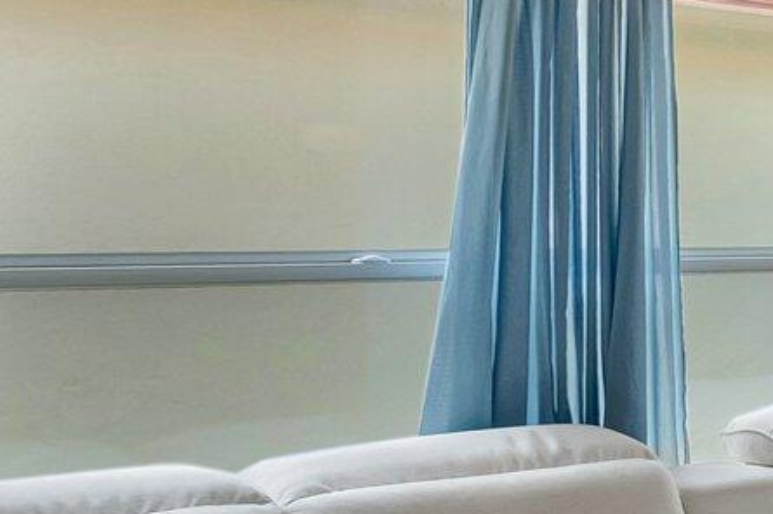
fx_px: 1480
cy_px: 175
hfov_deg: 20.6
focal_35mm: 69
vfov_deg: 19.6
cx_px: 1390
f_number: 8
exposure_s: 1/50
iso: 640
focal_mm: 10
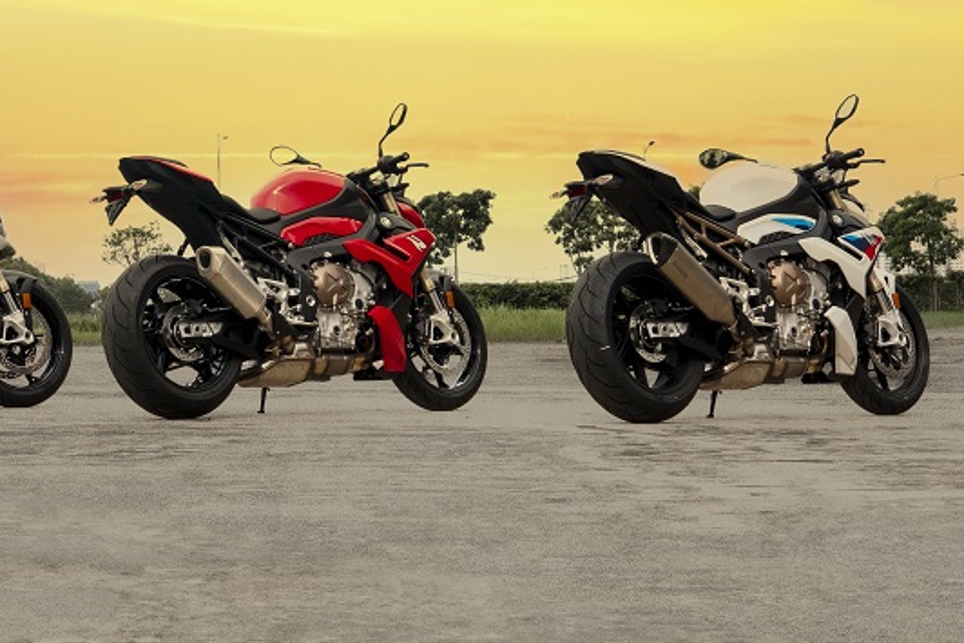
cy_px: 112
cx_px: 243
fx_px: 2357
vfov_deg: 15.4
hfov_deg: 22.9
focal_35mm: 88
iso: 125
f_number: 10
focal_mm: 26
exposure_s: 1/125
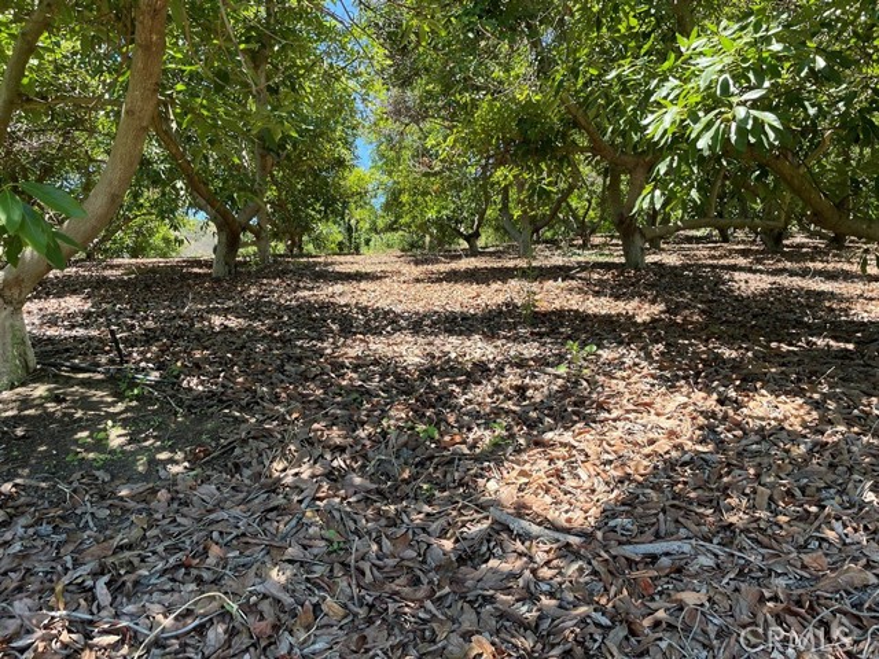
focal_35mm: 26
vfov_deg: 53.1
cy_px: 330
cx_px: 440
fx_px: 660
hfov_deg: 67.3
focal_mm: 4.2
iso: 32
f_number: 1.6
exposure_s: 1/450
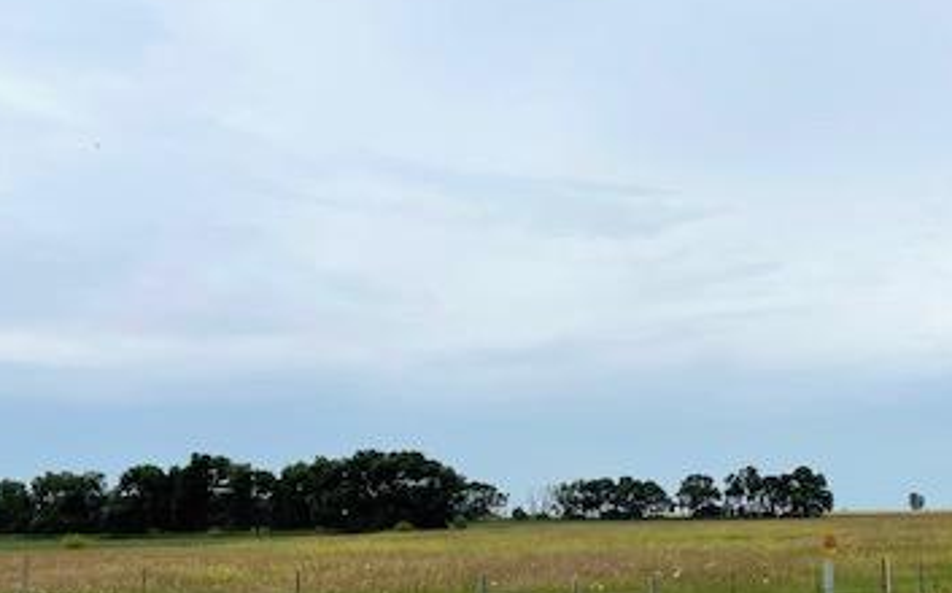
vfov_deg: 25.7
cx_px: 618
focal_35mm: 50
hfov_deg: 39.9
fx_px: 1296
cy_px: 391
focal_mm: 5.1
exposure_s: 1/5917
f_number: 1.6
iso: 32
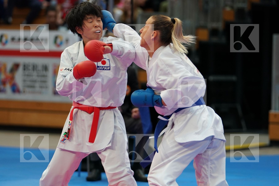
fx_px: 1697
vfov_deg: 6.3
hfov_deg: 9.4
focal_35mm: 219
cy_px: 93
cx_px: 140
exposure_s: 1/1000
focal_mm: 146
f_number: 2.8
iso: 1600
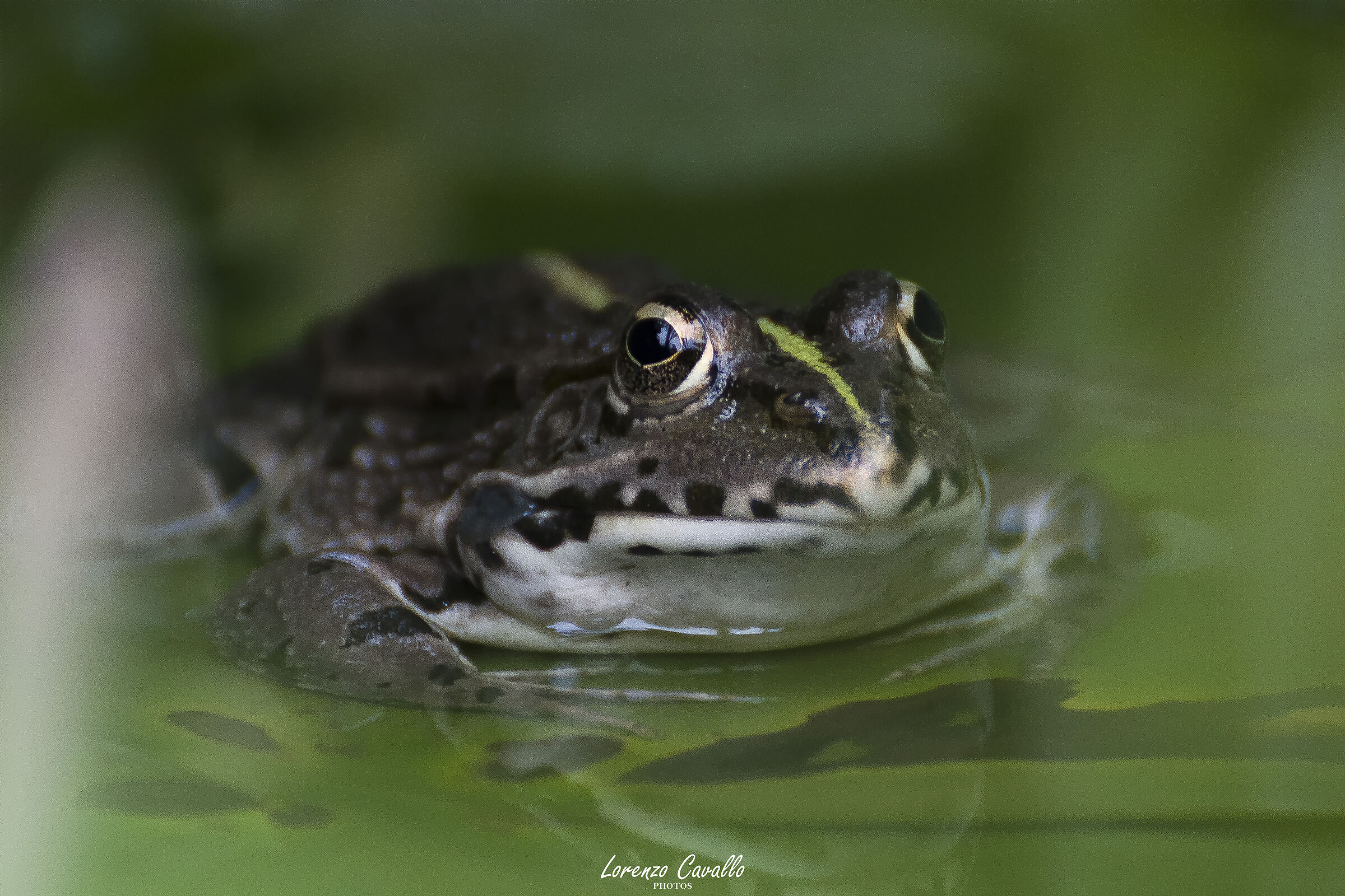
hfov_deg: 3.4
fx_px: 22415
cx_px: 672
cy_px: 448
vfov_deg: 2.3
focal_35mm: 600
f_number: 5.6
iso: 500
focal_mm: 300
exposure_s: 1/320
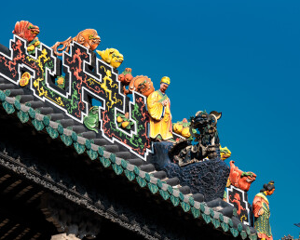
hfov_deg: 13.6
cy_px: 120
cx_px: 160
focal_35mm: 142
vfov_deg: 10.9
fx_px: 1262
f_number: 8
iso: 80
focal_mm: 125
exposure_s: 1/200
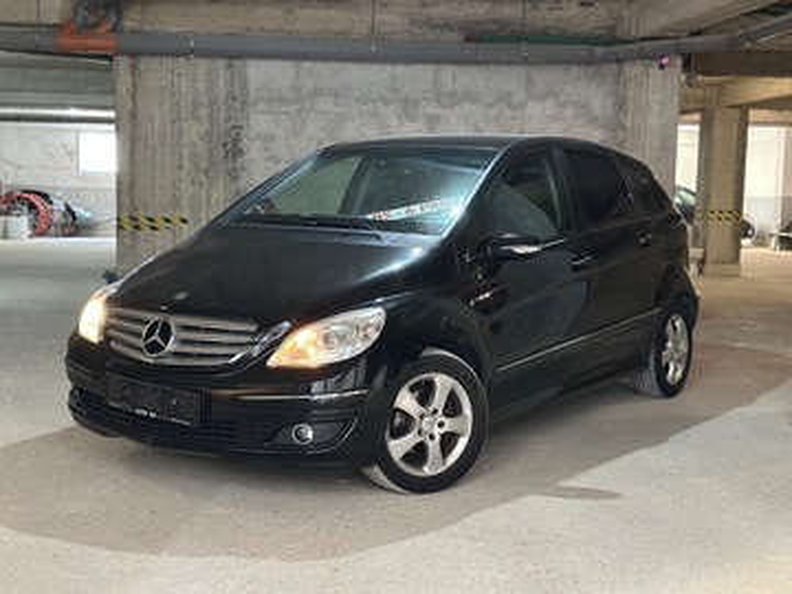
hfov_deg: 39.7
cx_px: 396
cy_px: 297
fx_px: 1098
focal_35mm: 48
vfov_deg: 30.3
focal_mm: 6.86
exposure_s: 1/37
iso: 800
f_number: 1.78
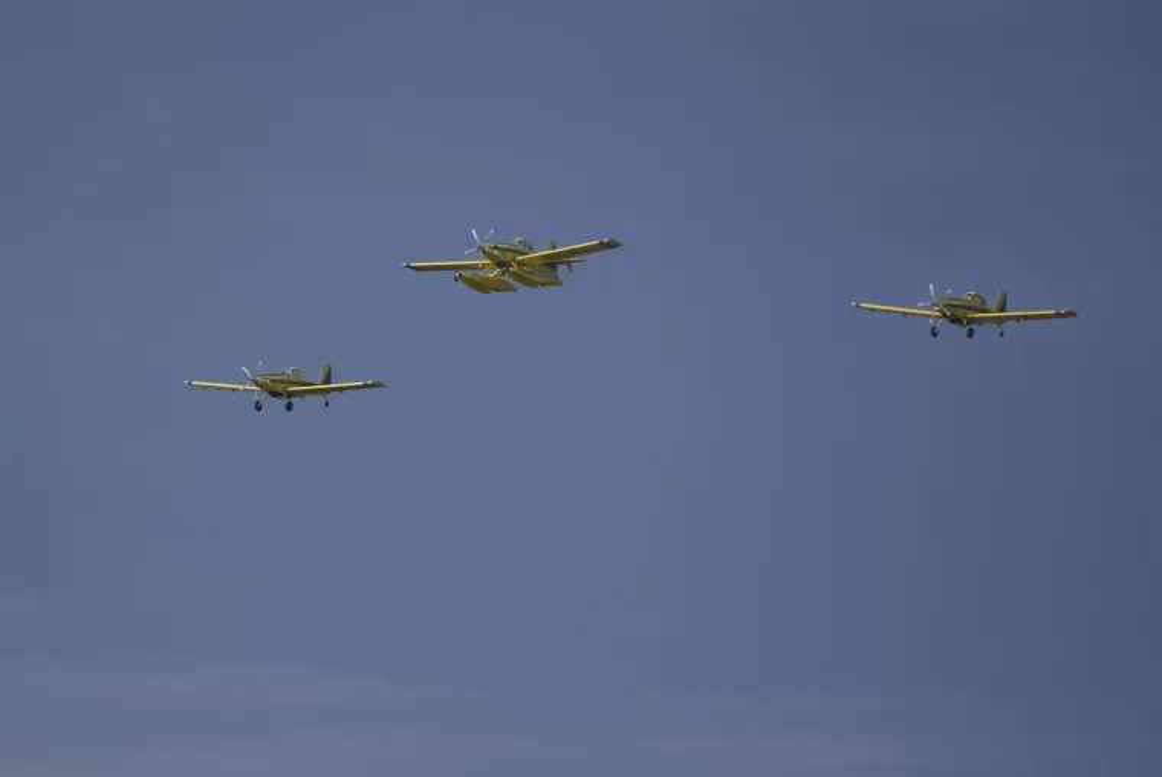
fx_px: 6460
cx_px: 581
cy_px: 388
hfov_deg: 10.3
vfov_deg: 6.9
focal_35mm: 200
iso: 80
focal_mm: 200
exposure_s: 1/4000
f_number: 2.8
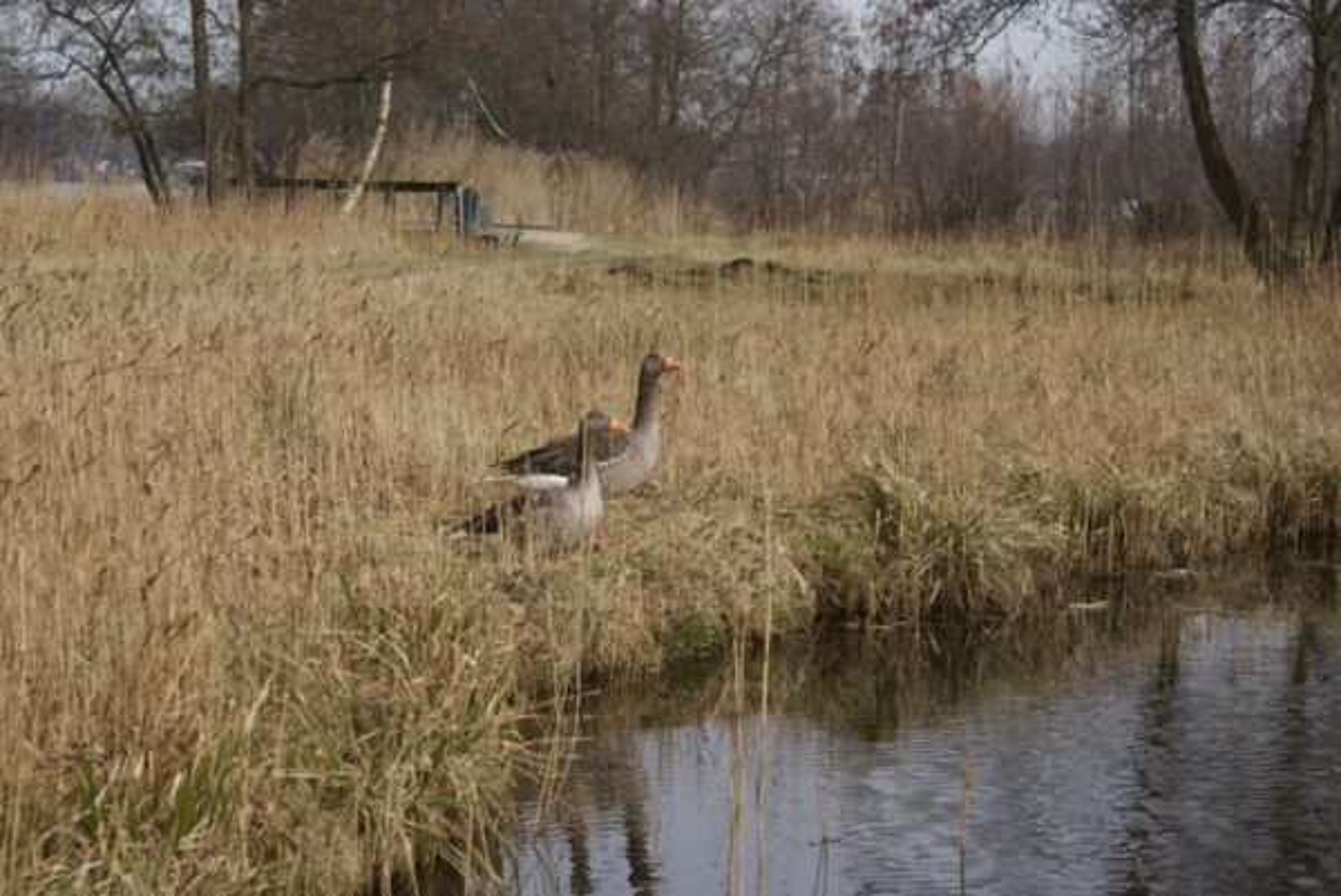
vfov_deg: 13.1
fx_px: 3914
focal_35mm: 105
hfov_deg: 19.4
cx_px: 670
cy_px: 448
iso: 100
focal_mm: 70
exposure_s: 1/160
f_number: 10
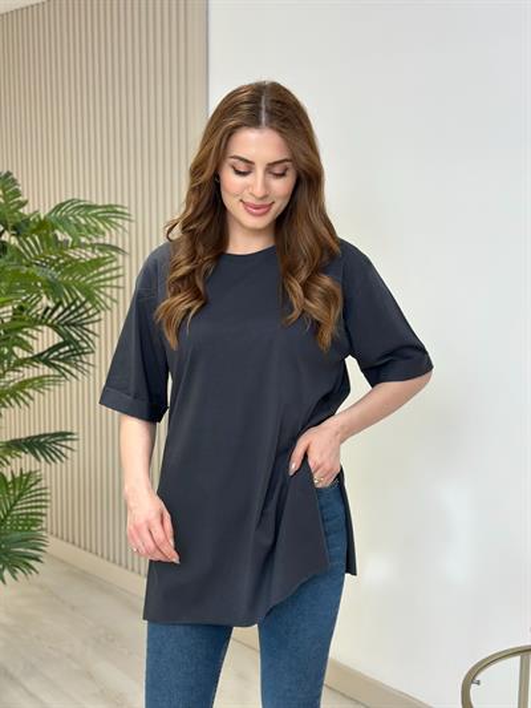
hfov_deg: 30.3
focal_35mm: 48
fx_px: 981
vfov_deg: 39.6
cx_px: 266
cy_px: 354
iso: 64
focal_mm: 6.86
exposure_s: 1/137
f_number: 1.78
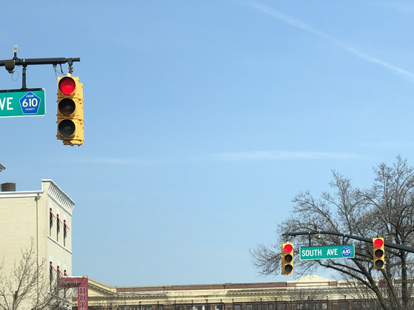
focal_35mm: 110
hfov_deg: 17.7
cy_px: 327
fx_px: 1315
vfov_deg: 13.2
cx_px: 72
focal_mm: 6
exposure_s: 1/867
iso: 16
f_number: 2.4
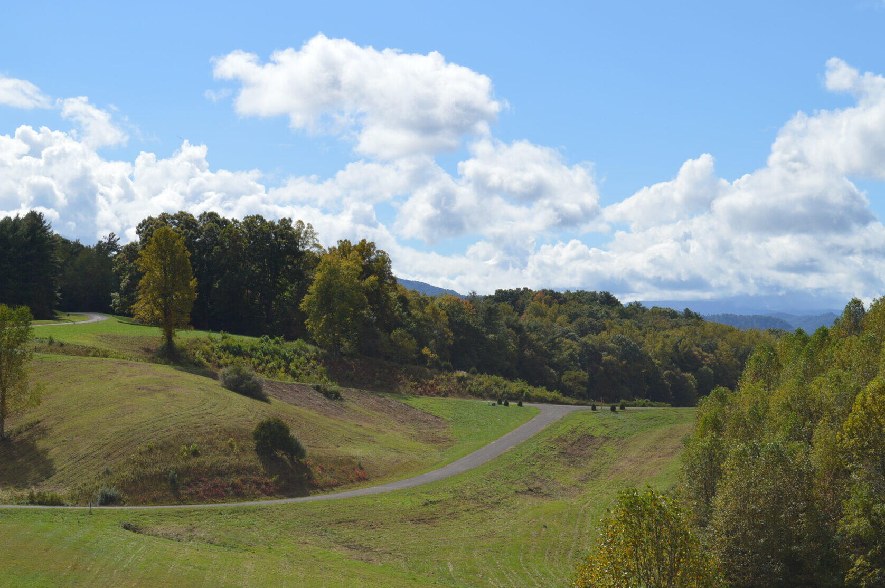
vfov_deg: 20.6
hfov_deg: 30.5
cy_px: 299
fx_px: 1621
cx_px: 359
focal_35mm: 66
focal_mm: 36
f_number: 9
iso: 100
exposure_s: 1/320
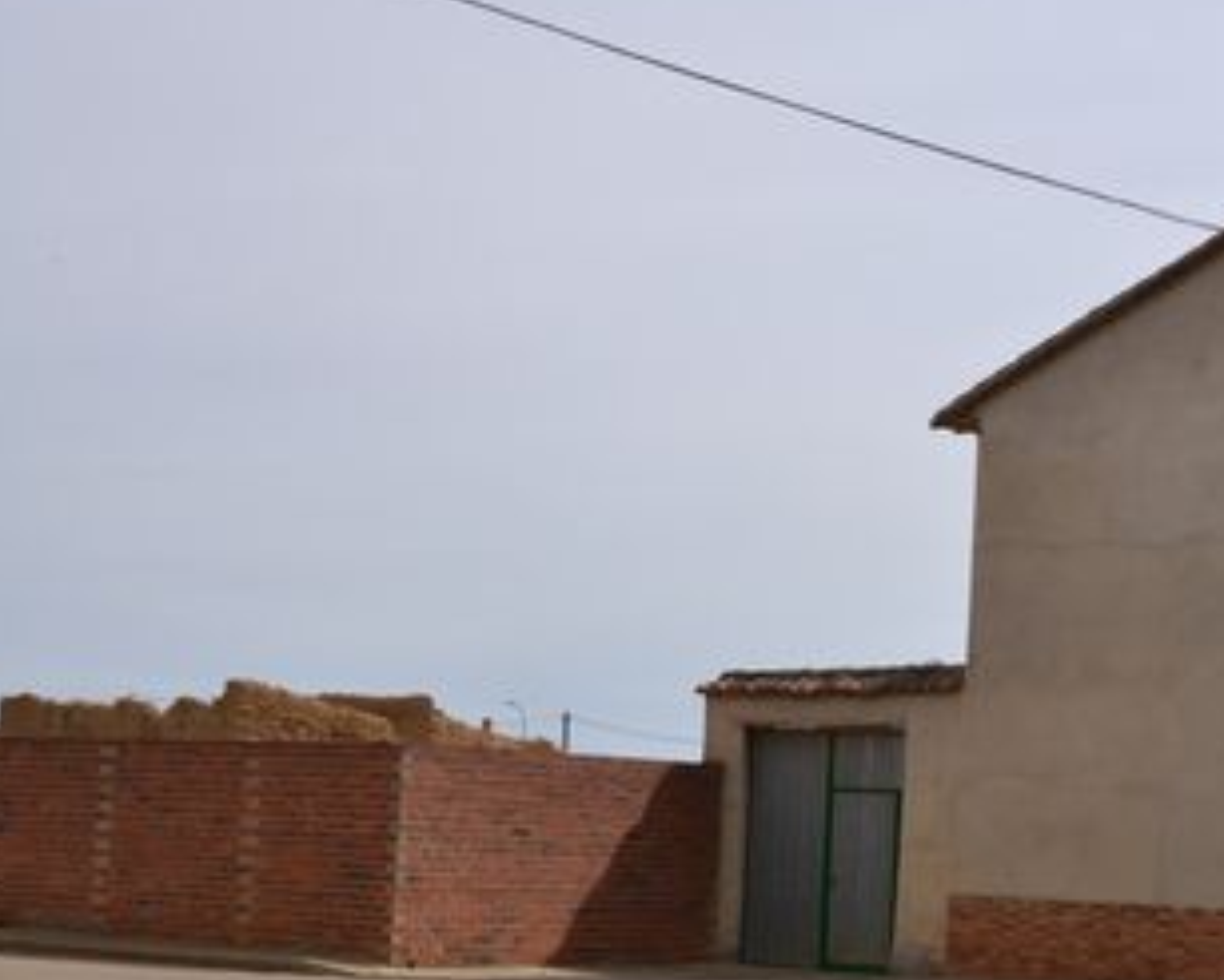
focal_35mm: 77
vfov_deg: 19.8
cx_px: 1168
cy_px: 677
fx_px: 2791
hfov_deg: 23.9
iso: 100
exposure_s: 1/160
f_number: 14
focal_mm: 28
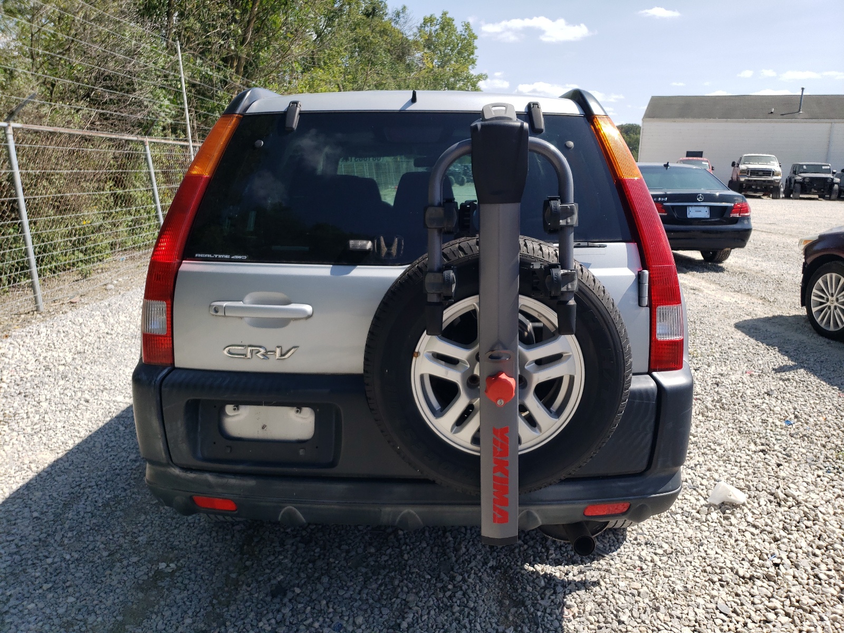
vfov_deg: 53.1
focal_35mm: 26
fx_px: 634
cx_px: 422
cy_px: 316
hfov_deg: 67.3
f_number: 1.5
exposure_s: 1/2500
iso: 50
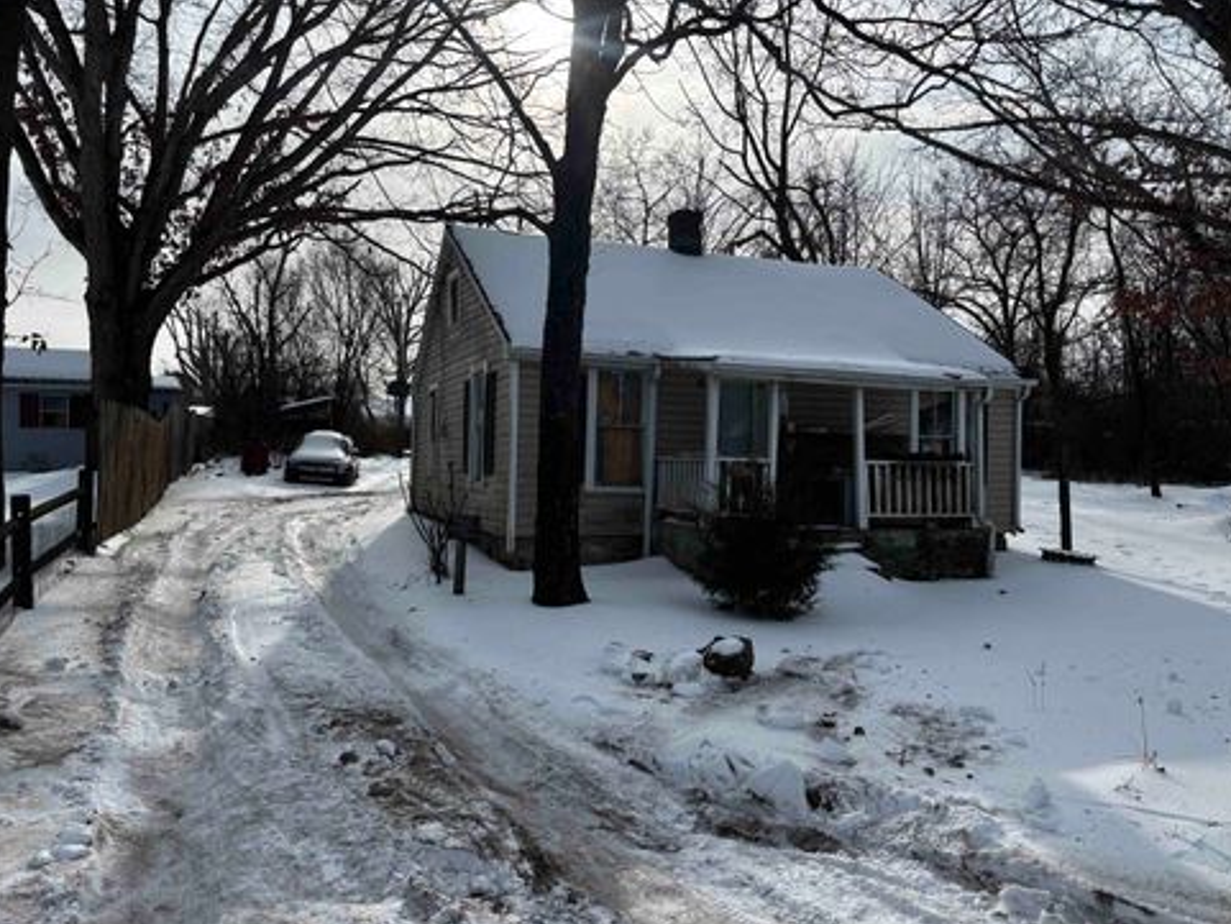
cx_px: 617
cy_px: 470
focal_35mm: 27
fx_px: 960
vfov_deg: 51.4
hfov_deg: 65.3
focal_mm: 5.96
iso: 50
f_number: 1.6
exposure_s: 1/4630
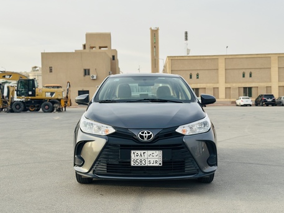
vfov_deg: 30.3
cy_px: 106
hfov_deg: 39.6
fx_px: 394
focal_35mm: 48
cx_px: 142
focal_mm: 6.86
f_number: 1.78
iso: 80
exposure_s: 1/1541
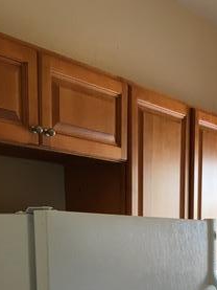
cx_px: 204
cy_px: 317
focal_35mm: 67
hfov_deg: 21.4
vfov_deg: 26.7
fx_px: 560
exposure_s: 1/30
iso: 32
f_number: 2.2
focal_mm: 4.15
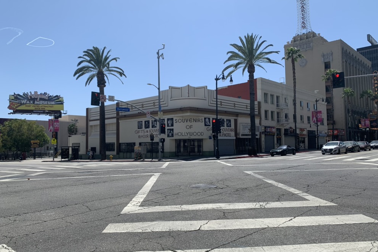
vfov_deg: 46.4
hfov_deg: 65.5
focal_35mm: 28
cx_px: 189
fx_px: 294
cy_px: 126
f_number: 1.8
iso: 25
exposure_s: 1/2994
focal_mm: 4.25
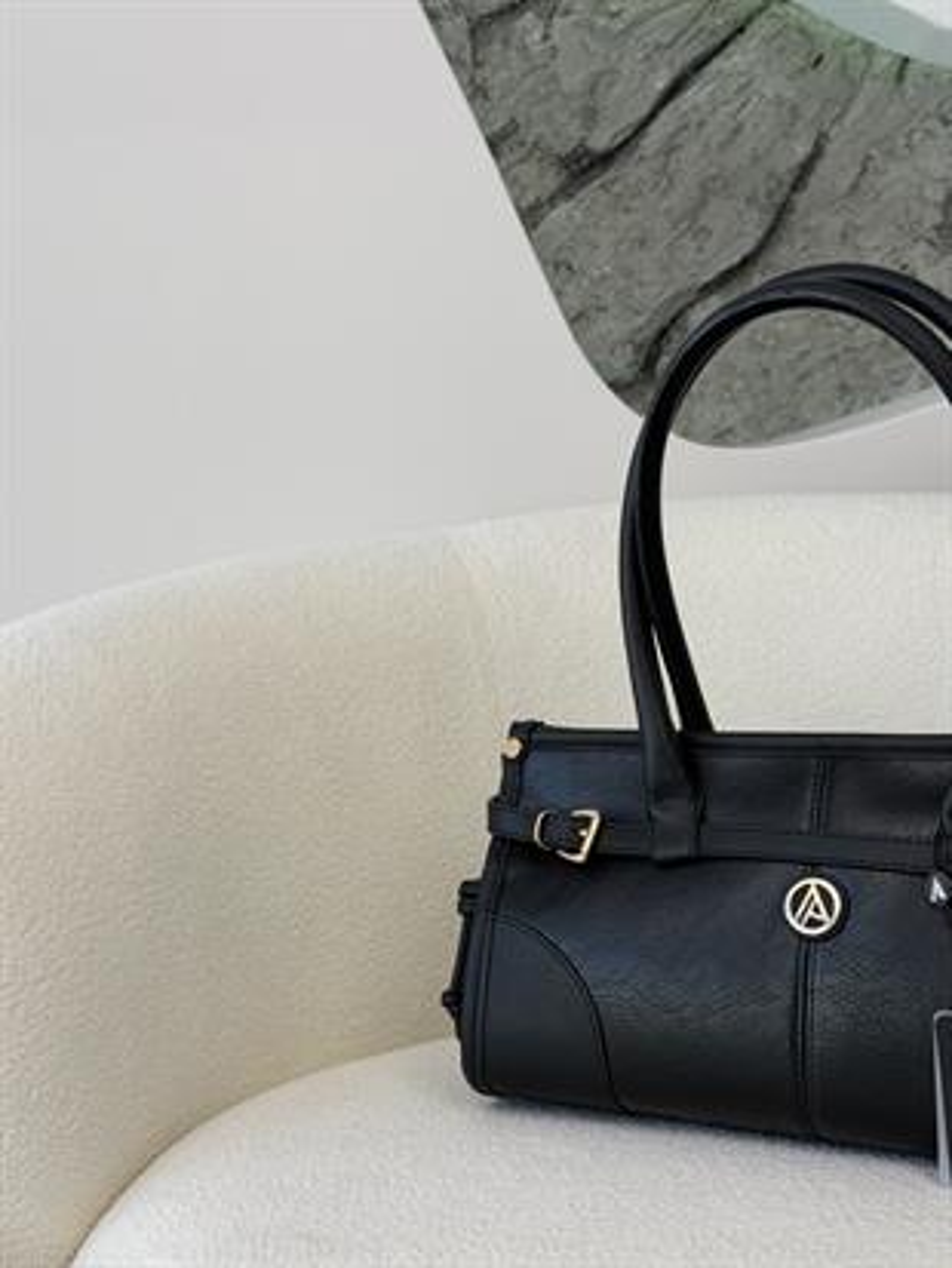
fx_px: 1759
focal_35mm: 48
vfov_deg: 39.6
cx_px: 476
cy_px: 634
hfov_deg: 30.3
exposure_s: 1/466
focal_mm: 6.76
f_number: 1.78
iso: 64
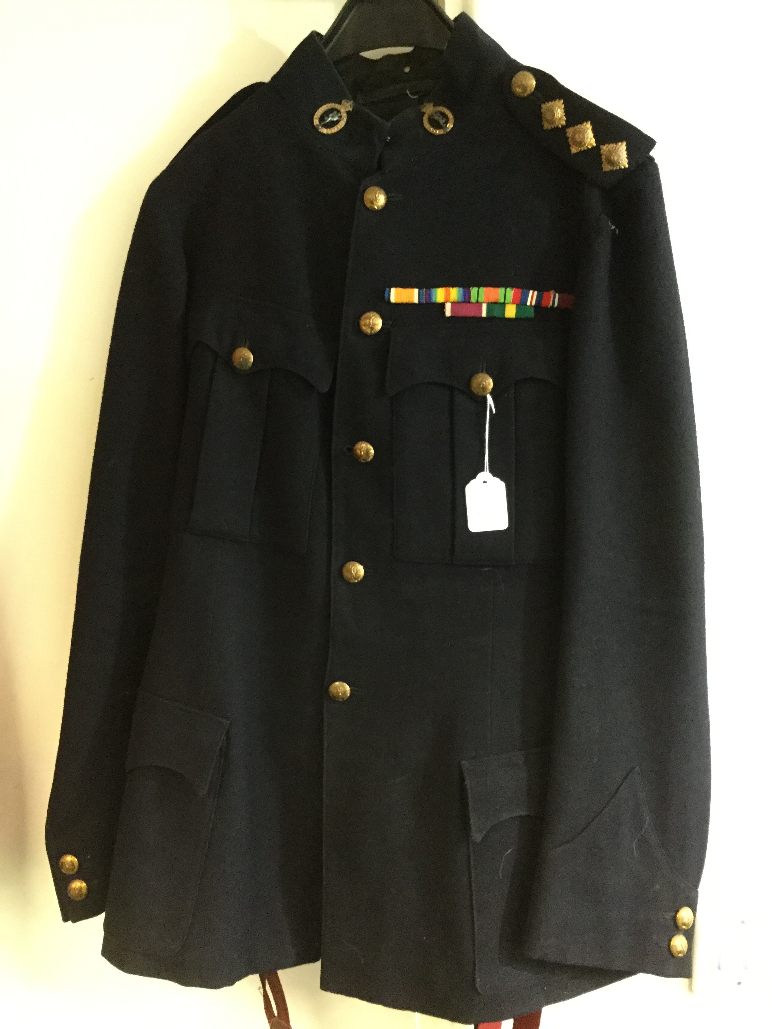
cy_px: 514
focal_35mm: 31
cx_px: 386
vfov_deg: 58.4
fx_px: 922
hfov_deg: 45.4
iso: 250
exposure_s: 1/25
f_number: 2.4
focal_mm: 3.3
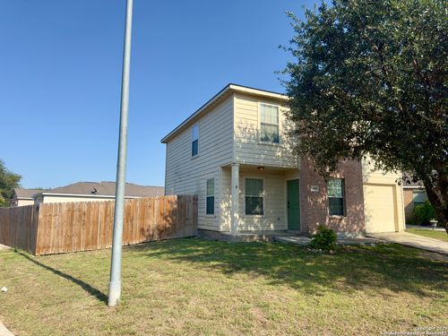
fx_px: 311
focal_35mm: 24
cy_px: 168
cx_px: 224
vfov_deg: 56.8
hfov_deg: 71.6
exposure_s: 1/4854
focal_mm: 6.76
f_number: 1.78
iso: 100
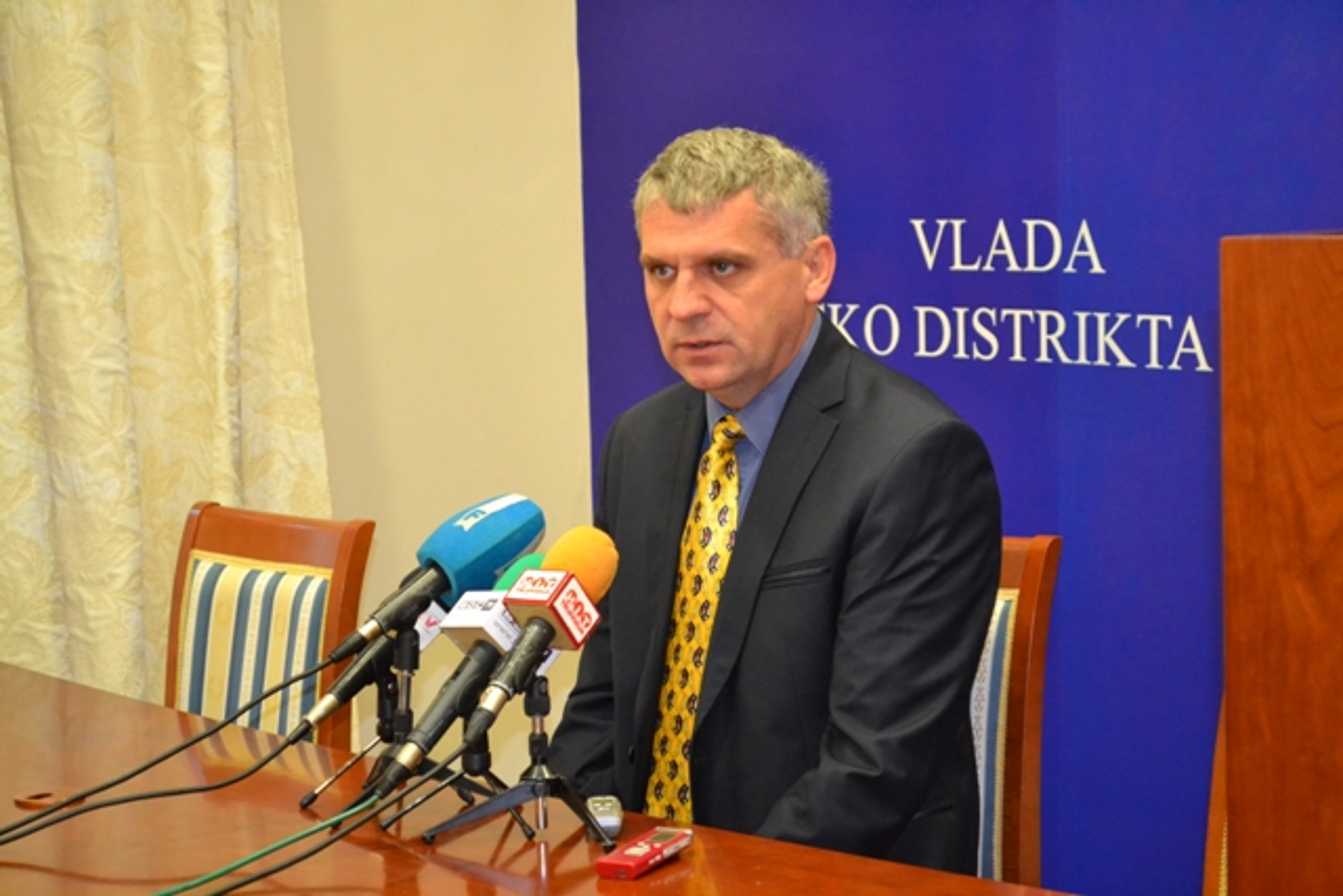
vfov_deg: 16.6
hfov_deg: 24.6
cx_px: 672
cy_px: 448
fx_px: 3078
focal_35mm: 82
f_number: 5.6
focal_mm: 55
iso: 2800
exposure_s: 1/60
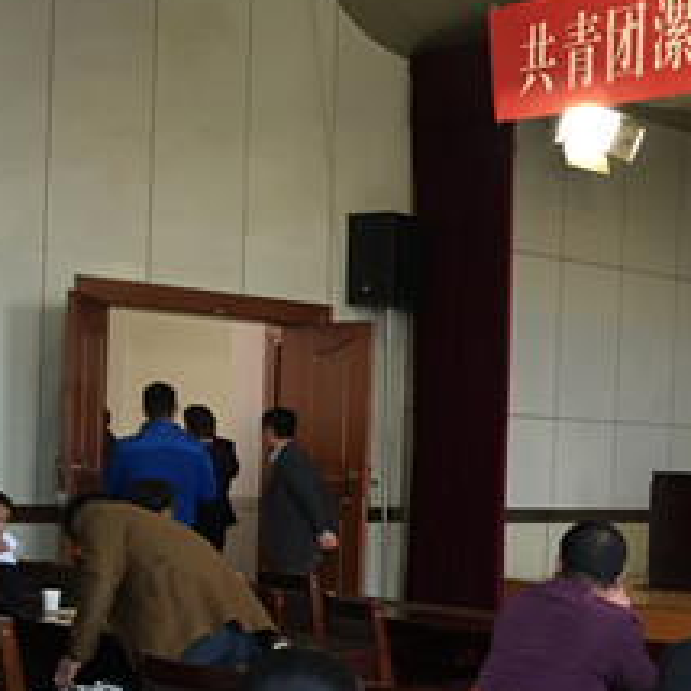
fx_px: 1626
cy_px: 497
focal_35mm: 72
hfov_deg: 21.7
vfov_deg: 23.8
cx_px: 894
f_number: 2.2
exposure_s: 1/33
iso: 40
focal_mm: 4.15
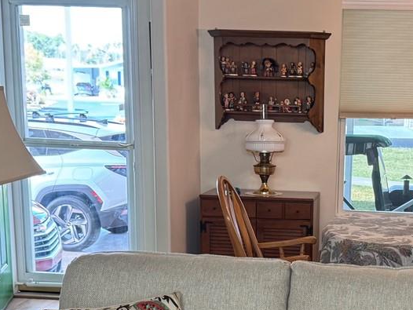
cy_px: 288
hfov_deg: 26.3
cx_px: 309
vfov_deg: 19.7
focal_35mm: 73
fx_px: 871
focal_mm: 6.76
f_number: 1.78
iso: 160
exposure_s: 1/120
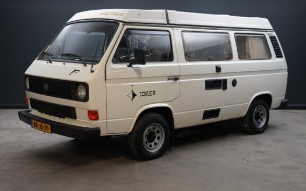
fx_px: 414
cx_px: 151
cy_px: 97
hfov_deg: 40.6
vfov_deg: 26.0
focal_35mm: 50
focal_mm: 47.6
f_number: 6.3
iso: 1250
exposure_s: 1/15
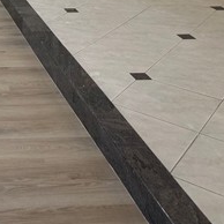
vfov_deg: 22.7
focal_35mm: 70
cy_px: -45
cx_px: -80
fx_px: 512
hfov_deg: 21.8
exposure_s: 1/60
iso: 125
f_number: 1.78
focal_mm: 6.86
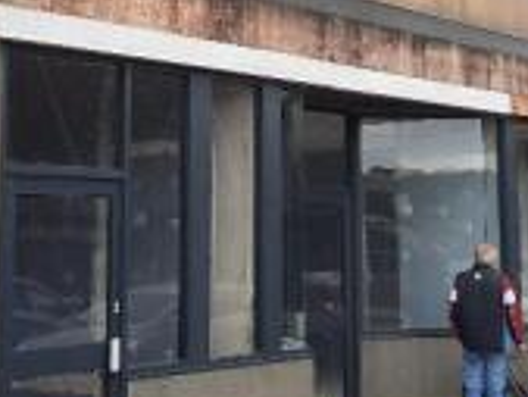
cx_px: 348
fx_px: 1313
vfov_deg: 16.9
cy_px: 27
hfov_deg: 22.7
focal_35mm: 86
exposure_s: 1/298
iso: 32
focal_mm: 4.6
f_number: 2
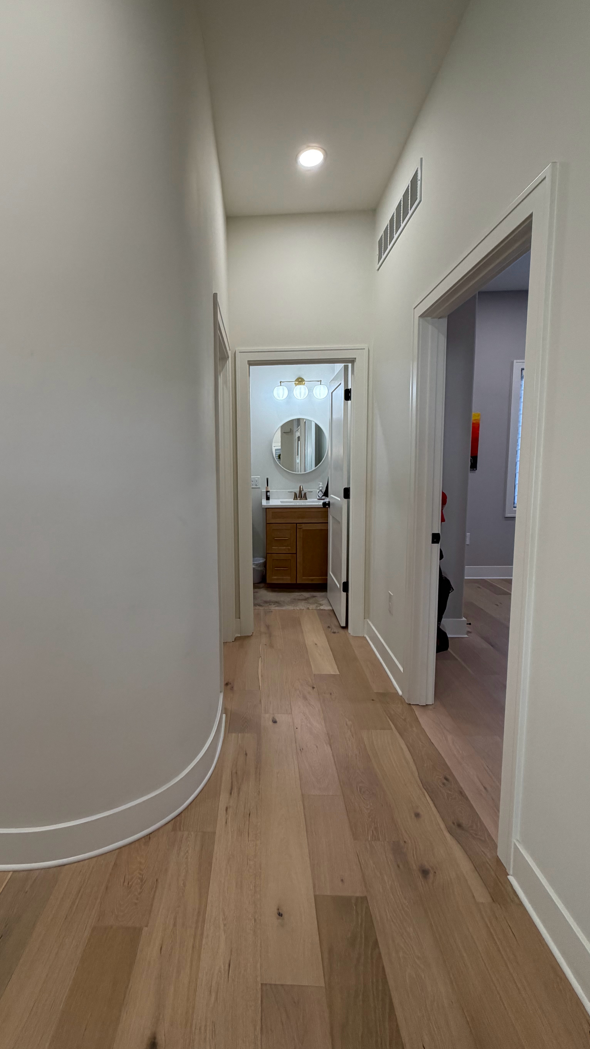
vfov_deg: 99.3
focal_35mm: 16
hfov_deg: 66.5
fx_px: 445
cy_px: 512
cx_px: 241
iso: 160
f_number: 2.2
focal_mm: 2.22
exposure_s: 1/120
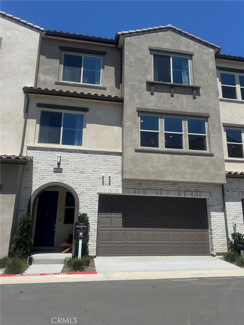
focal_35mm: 24
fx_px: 226
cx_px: 122
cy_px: 162
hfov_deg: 56.8
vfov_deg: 71.6
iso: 80
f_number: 1.78
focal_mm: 6.76
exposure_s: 1/7092
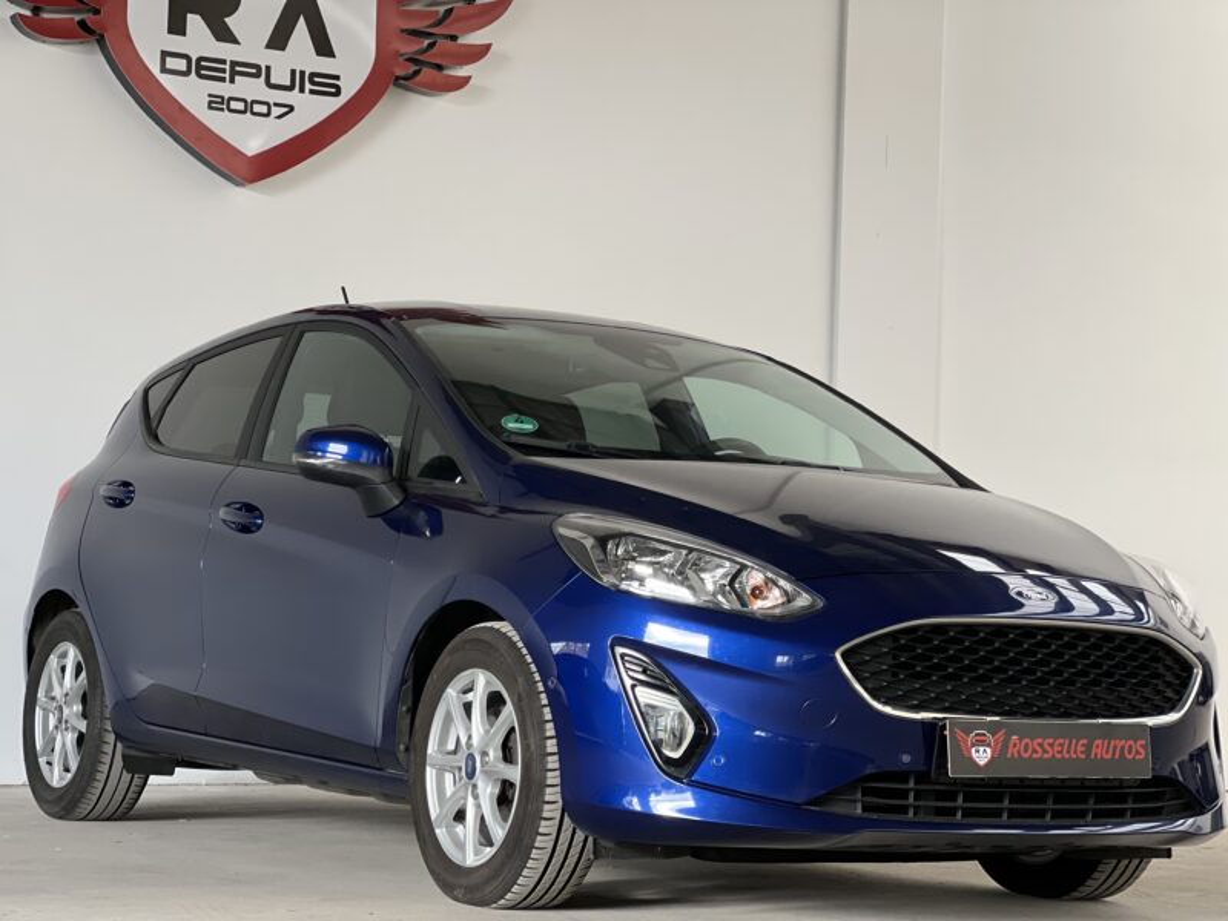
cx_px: 614
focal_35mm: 77
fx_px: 2732
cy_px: 460
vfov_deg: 19.1
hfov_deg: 25.3
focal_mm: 9
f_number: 2.8
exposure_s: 1/40
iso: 250
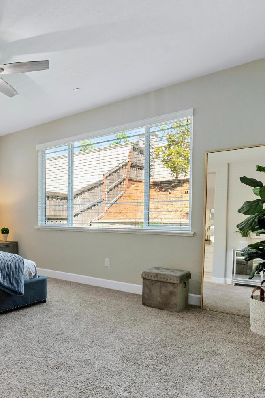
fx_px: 287
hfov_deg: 41.2
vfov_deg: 69.4
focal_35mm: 26
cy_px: 196
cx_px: -16
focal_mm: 11.5
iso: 250
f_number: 8
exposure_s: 1/4
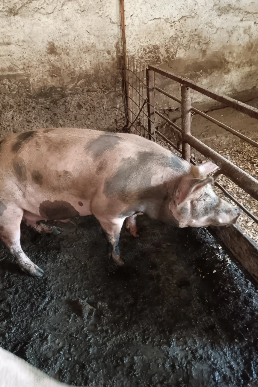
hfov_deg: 44.9
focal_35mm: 29
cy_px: 188
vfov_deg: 63.7
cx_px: 116
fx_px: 312
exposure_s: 1/16.7
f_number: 1.9
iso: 3468
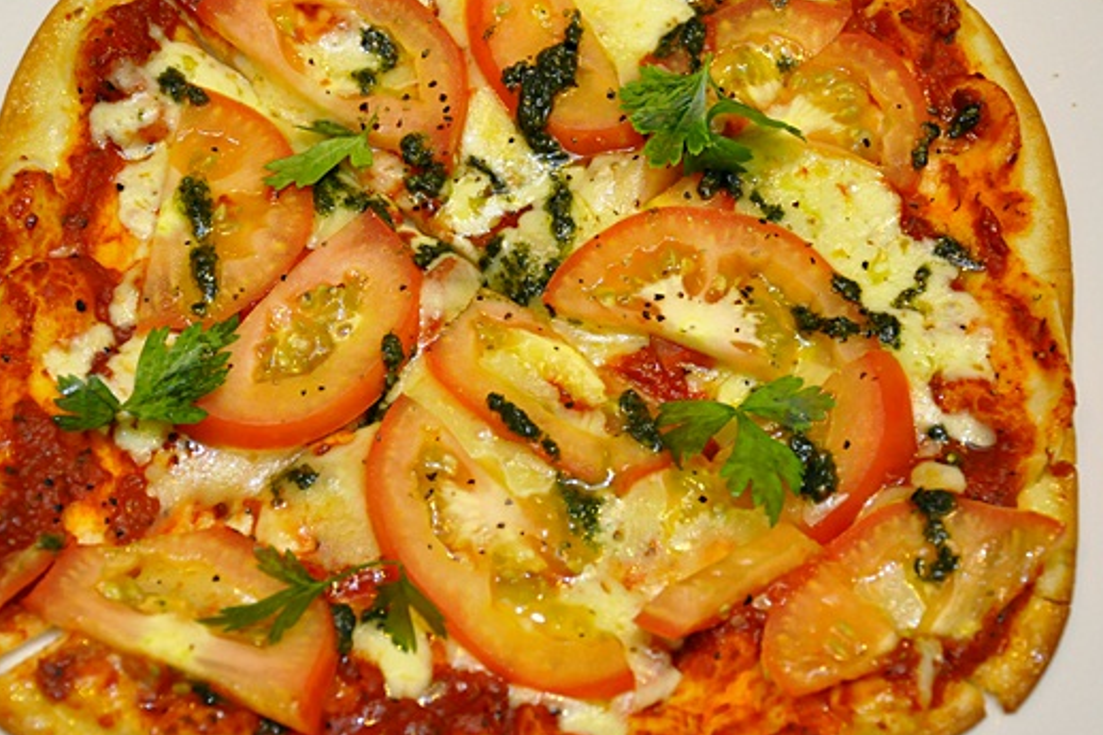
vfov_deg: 16.1
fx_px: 2592
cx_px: 507
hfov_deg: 24.0
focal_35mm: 85
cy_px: 394
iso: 2000
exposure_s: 1/60
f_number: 4.8
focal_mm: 45
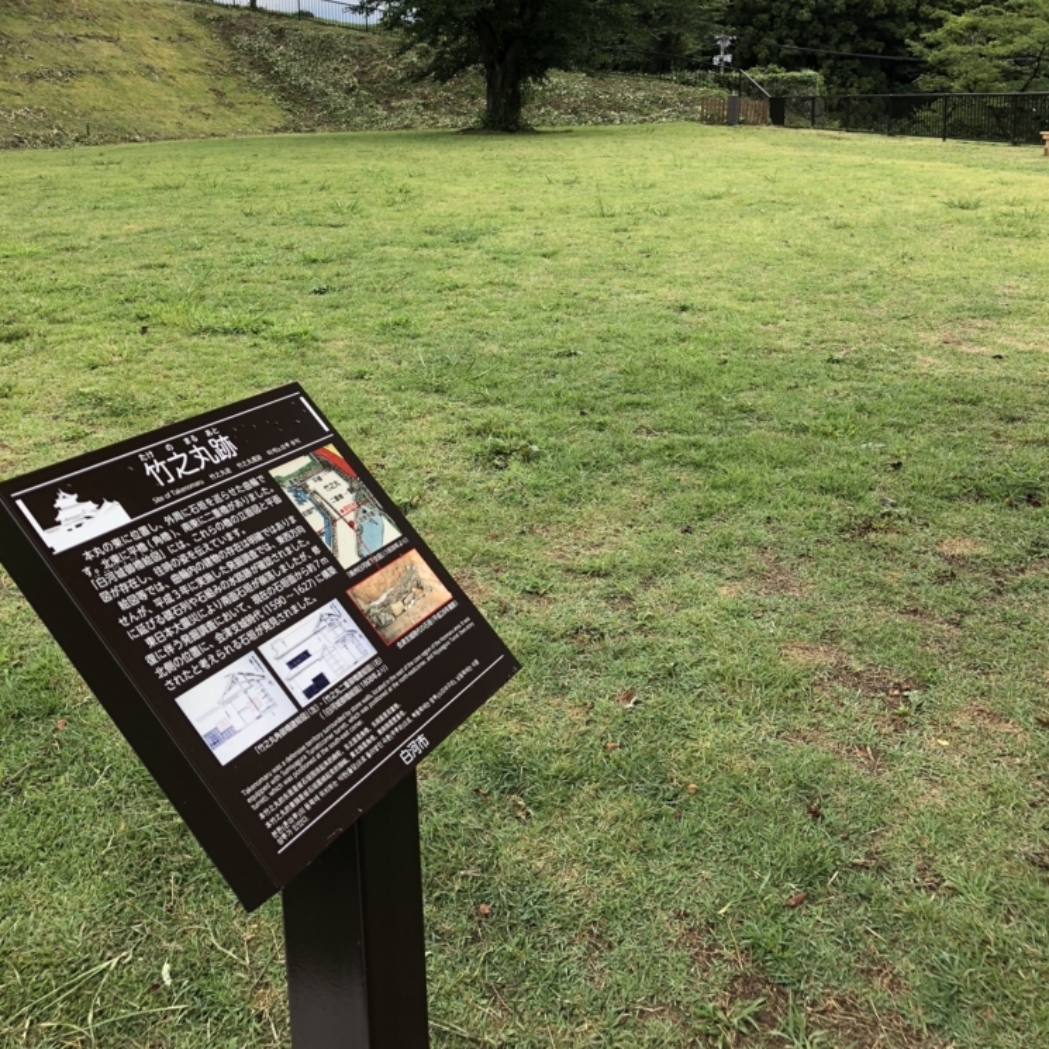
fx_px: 1166
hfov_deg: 48.4
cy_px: 334
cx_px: 511
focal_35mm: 34
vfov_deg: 47.5
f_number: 1.8
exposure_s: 1/127
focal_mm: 3.99
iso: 20
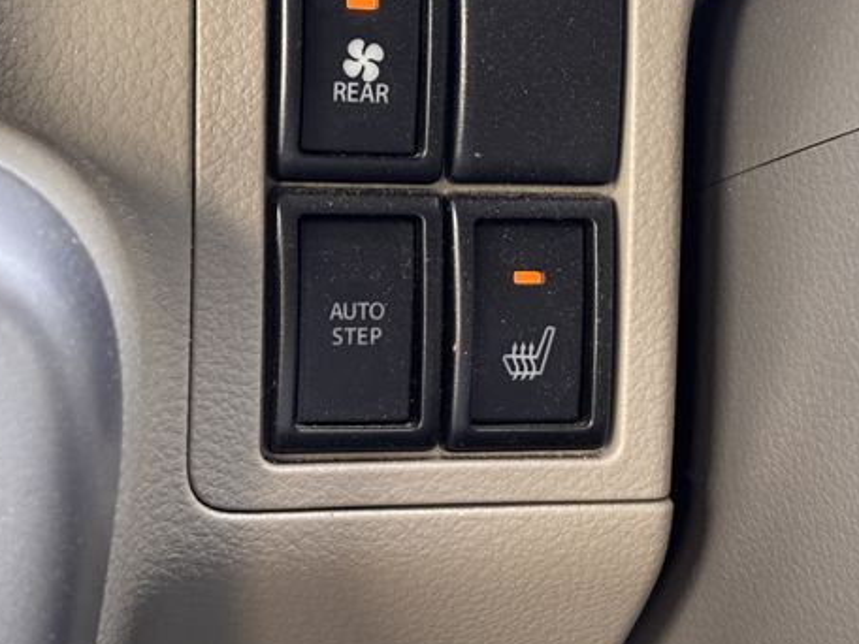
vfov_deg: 20.1
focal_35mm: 73
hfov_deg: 26.6
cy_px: 249
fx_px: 1812
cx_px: 364
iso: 100
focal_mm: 5.96
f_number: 1.6
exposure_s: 1/60
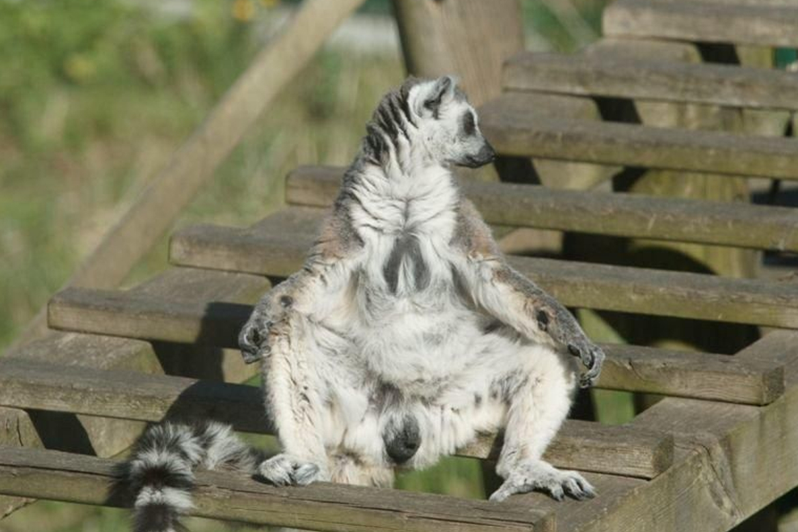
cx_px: 416
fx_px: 11950
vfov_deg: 2.6
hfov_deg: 3.8
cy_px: 242
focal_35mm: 539
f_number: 9
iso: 800
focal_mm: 400
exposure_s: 1/1600
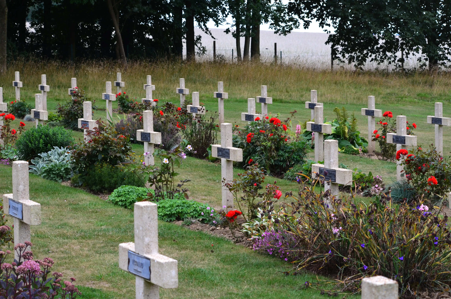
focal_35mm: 105
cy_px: 150
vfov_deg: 13.0
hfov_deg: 19.5
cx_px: 226
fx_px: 1313
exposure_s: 1/200
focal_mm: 70
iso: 400
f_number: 10
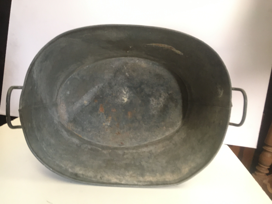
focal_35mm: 29
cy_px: 102
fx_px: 228
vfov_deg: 48.2
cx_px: 136
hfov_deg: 61.7
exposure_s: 1/20
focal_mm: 4.15
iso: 200
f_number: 2.2
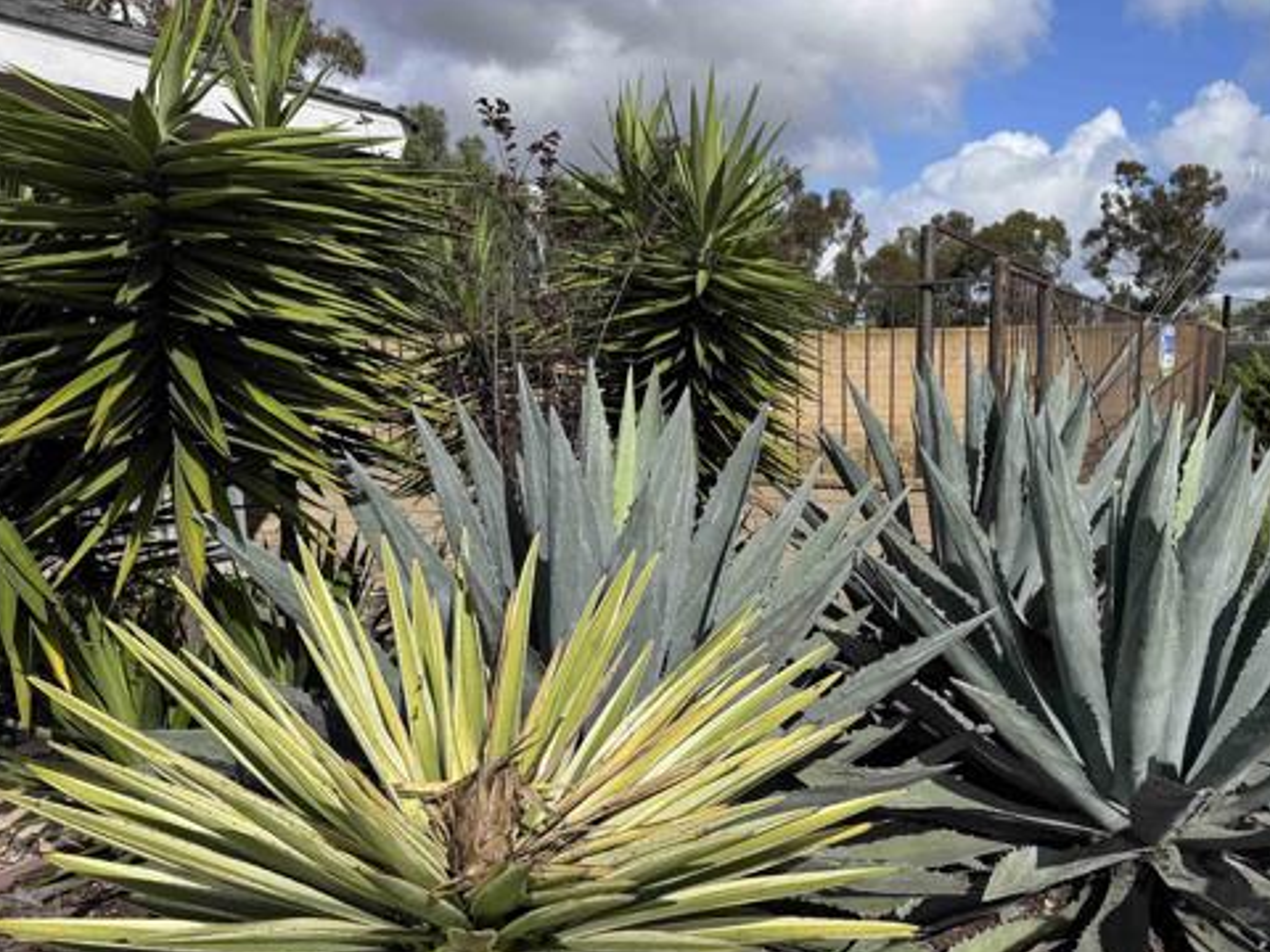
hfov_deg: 55.8
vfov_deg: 43.6
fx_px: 1174
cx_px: 826
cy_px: 629
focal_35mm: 32
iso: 80
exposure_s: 1/7092
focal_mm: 6.76
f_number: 1.78
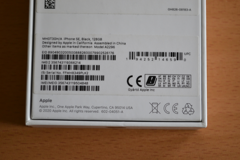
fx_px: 550
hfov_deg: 24.6
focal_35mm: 82
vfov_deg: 16.6
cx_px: 120
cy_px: 80
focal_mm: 55
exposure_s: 1/50
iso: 400
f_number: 5.6
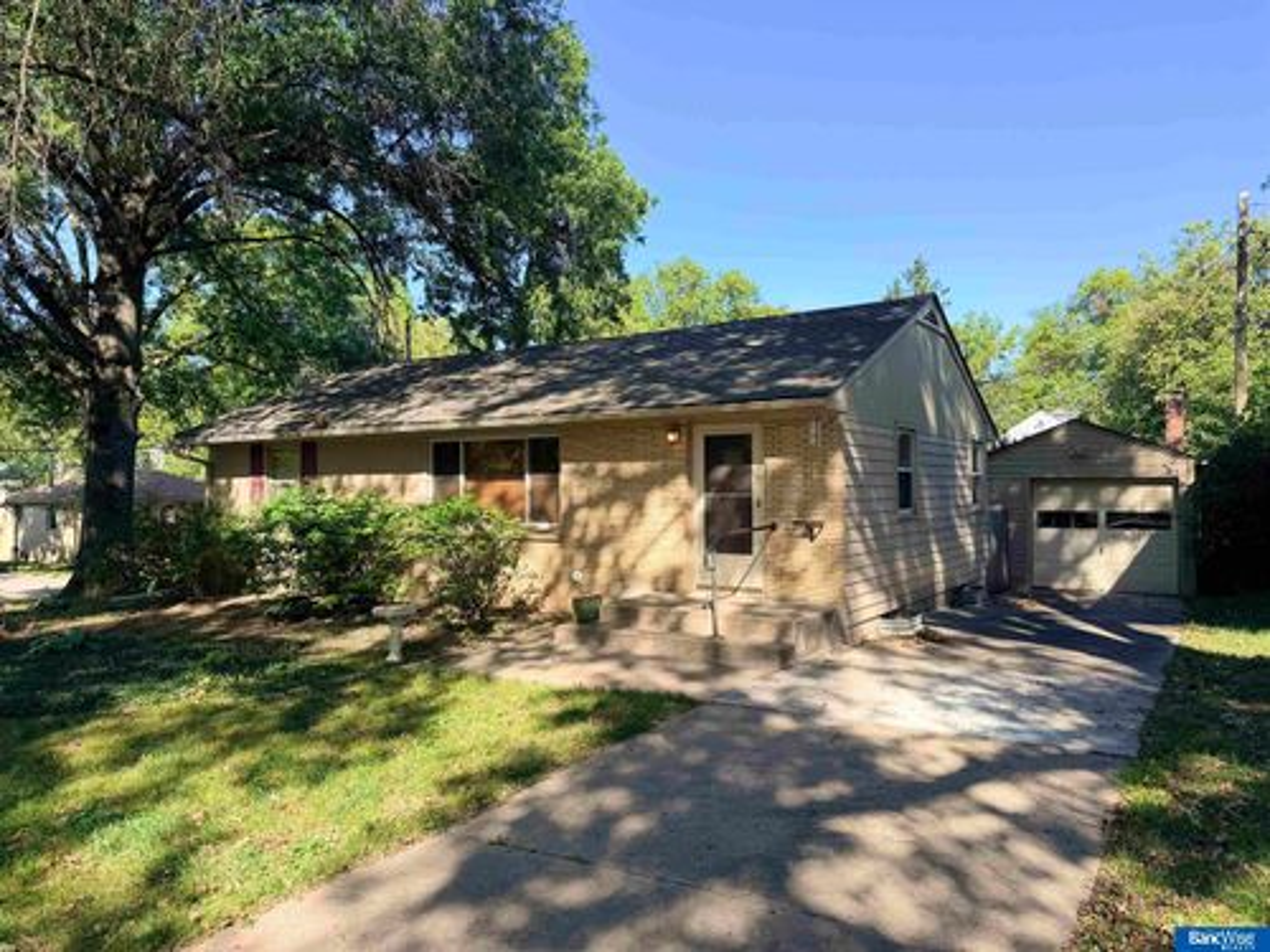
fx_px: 881
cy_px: 476
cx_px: 635
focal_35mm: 24
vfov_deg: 56.8
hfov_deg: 71.6
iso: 80
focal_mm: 6.76
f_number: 1.78
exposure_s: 1/1618
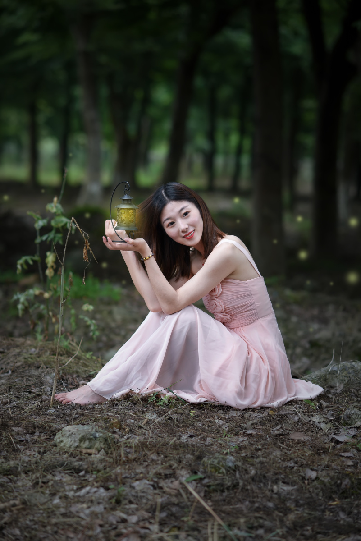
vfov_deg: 19.4
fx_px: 1578
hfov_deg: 13.1
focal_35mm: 105
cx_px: 180
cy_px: 270
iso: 200
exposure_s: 1/250
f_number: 2.5
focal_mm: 105
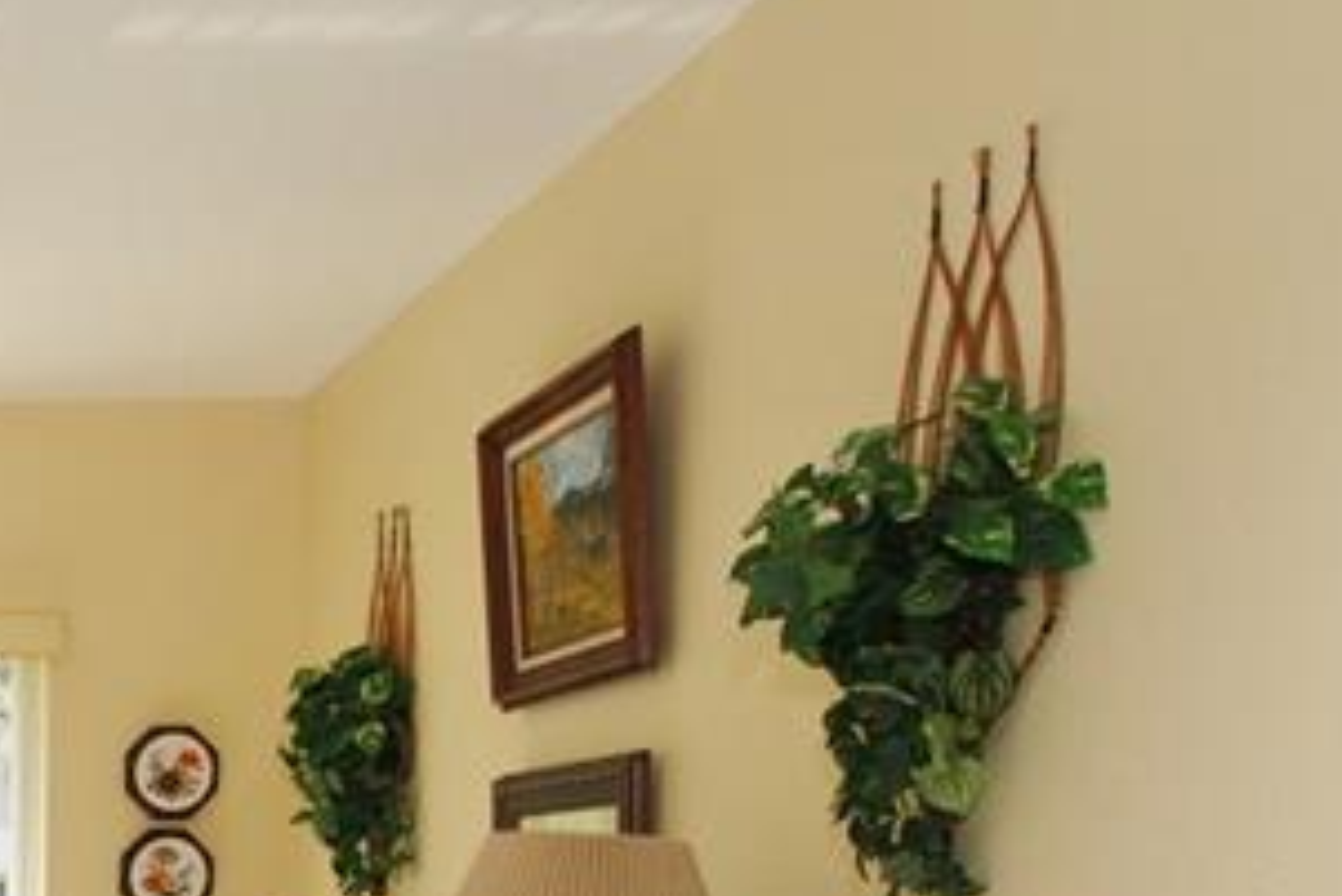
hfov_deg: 30.8
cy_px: 1134
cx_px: -388
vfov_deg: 23.7
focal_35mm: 51
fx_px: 1902
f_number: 6.3
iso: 100
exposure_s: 1/160
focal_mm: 10
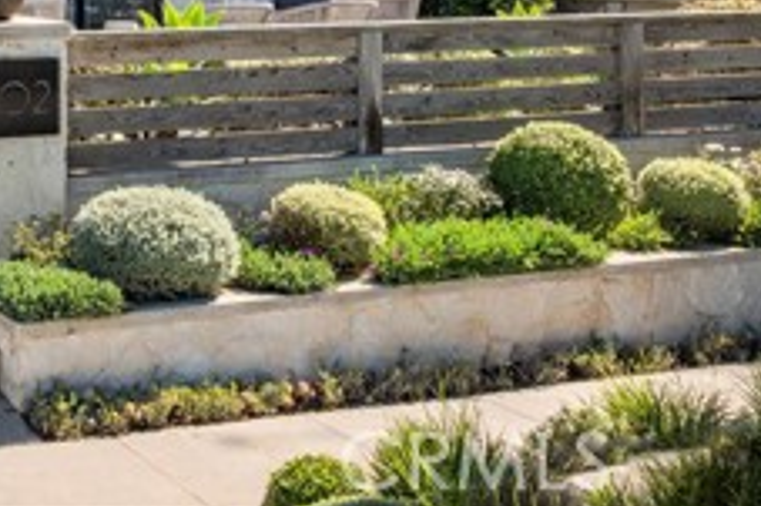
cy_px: -204
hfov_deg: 37.2
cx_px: 17
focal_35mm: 48
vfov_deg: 23.6
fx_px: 1014
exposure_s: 1/80
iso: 80
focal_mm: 17
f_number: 10
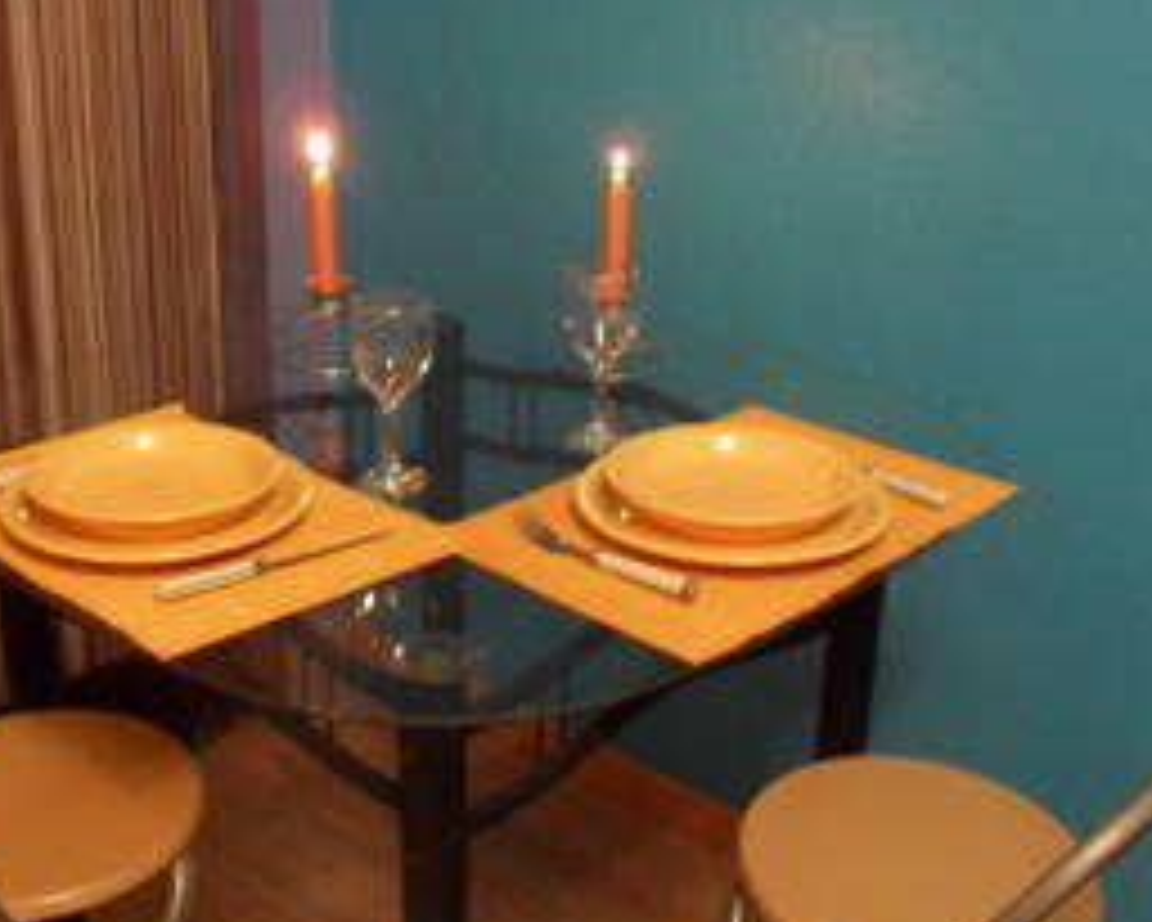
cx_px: 459
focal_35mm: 48
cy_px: 445
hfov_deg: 38.6
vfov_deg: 31.5
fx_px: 1637
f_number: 3.2
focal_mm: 6.3
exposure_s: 1/10
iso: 400
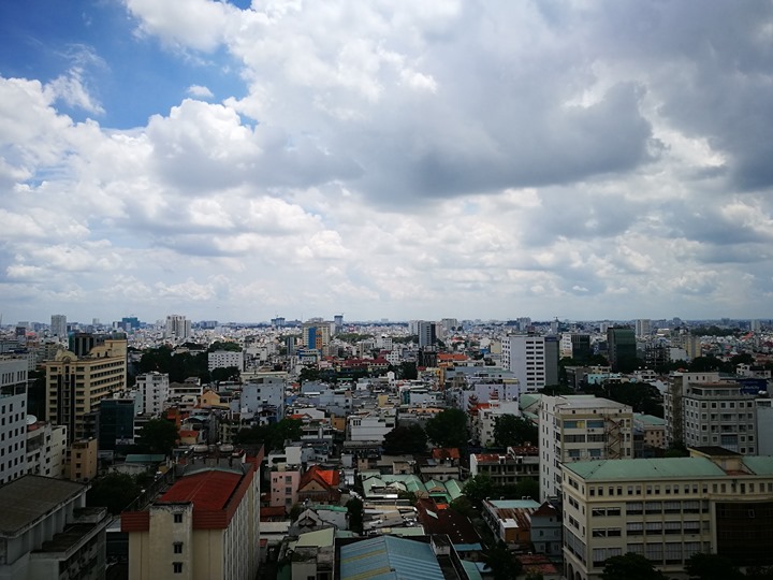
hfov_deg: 60.0
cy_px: 290
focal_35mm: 30
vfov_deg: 46.8
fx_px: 670
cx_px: 386
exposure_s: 1/1742
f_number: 2.2
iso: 50
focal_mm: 4.5
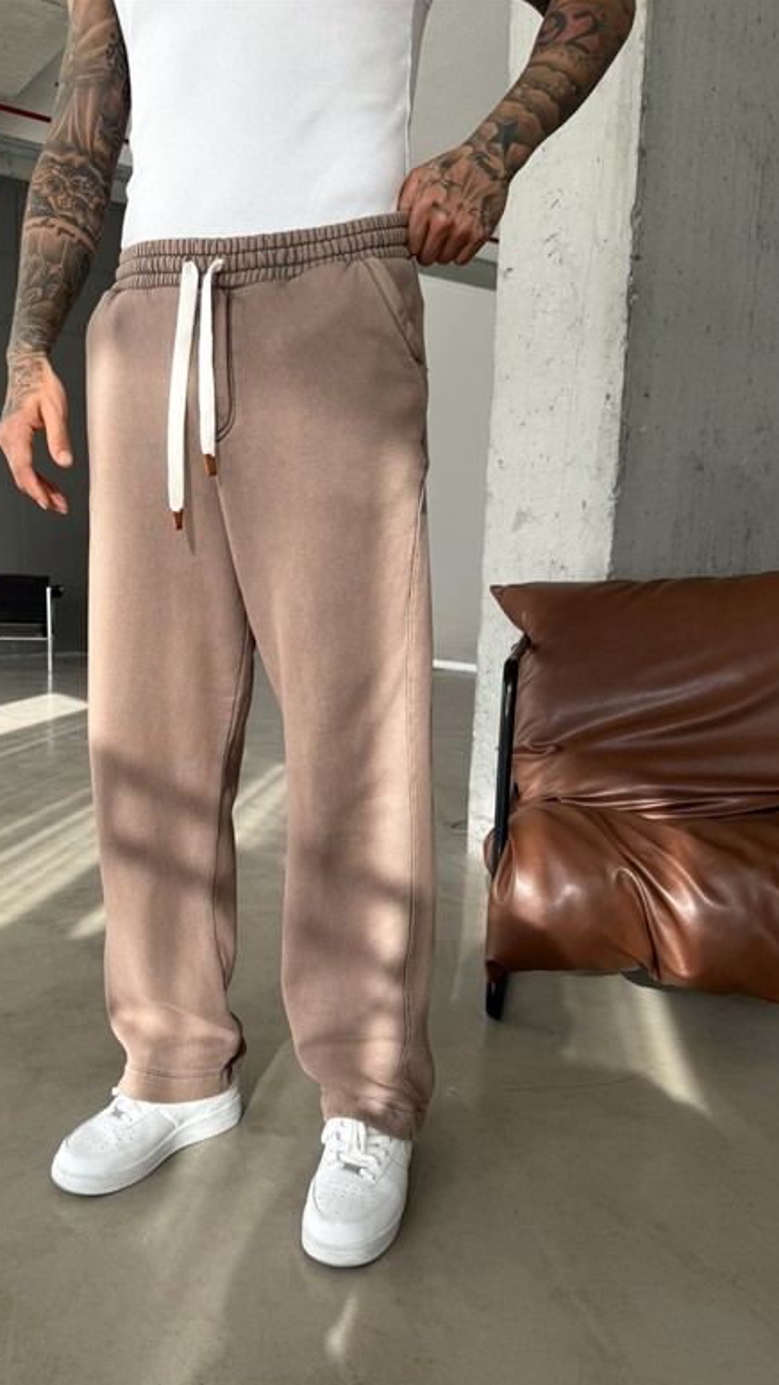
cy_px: 711
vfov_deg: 69.8
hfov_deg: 42.3
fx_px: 991
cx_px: 254
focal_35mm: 27
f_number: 1.78
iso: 80
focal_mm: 6.76
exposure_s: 1/551
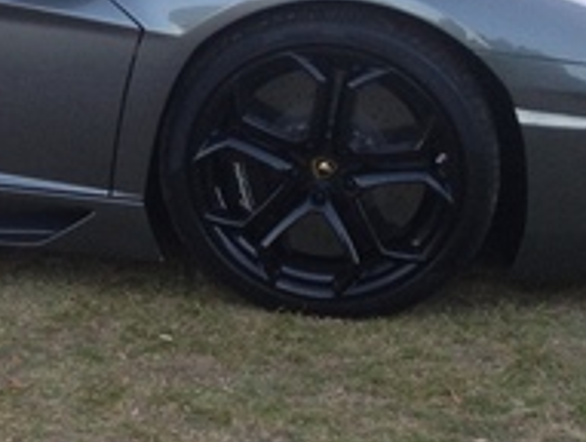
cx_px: -175
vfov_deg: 12.6
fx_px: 1984
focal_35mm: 117
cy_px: 3
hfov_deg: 15.9
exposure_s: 1/60
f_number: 2.4
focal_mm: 4.28
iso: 64
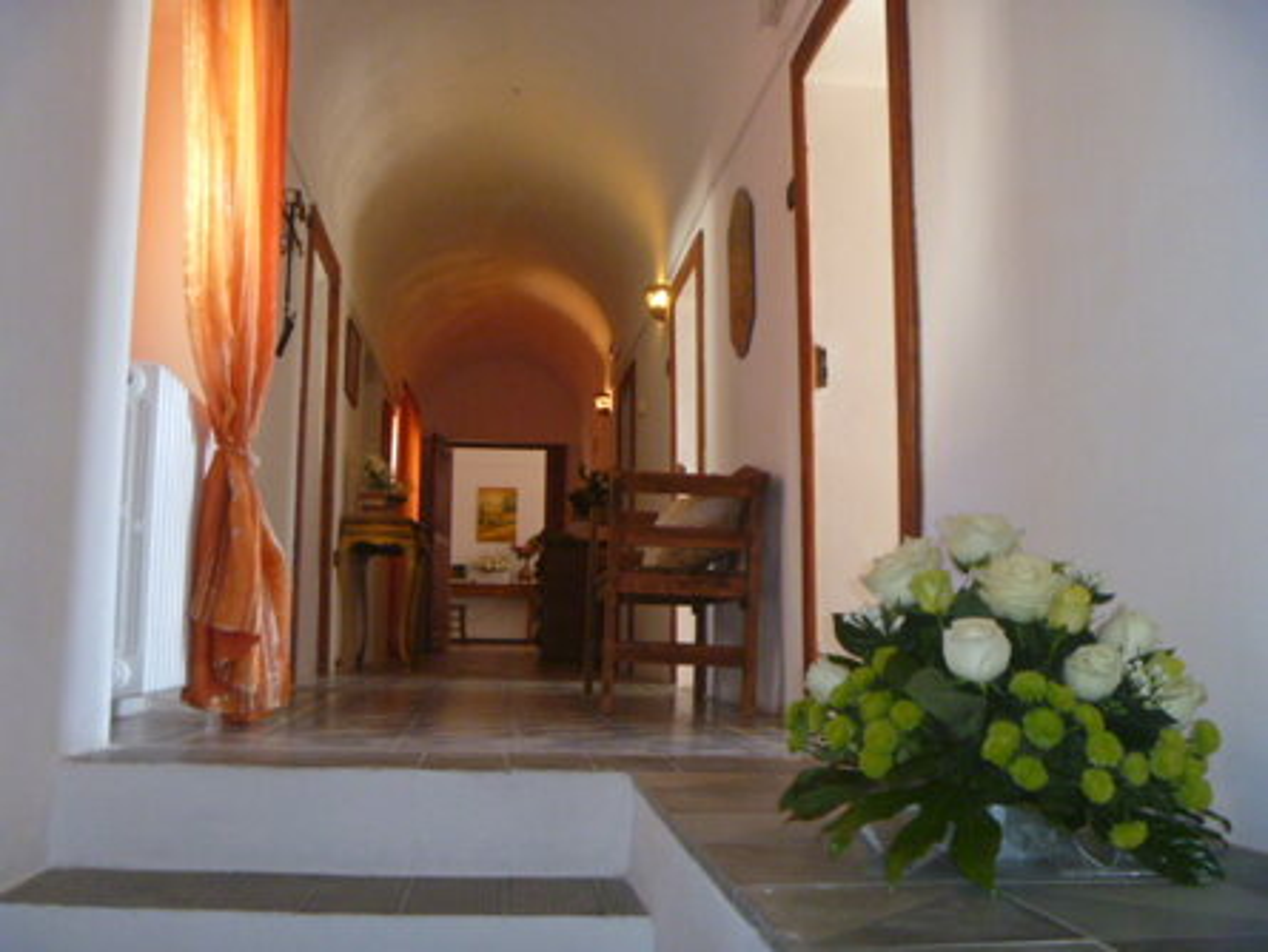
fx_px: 1282
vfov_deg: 40.7
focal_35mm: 35
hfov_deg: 52.6
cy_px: 476
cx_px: 634
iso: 320
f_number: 3.5
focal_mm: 6.3
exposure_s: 1/30
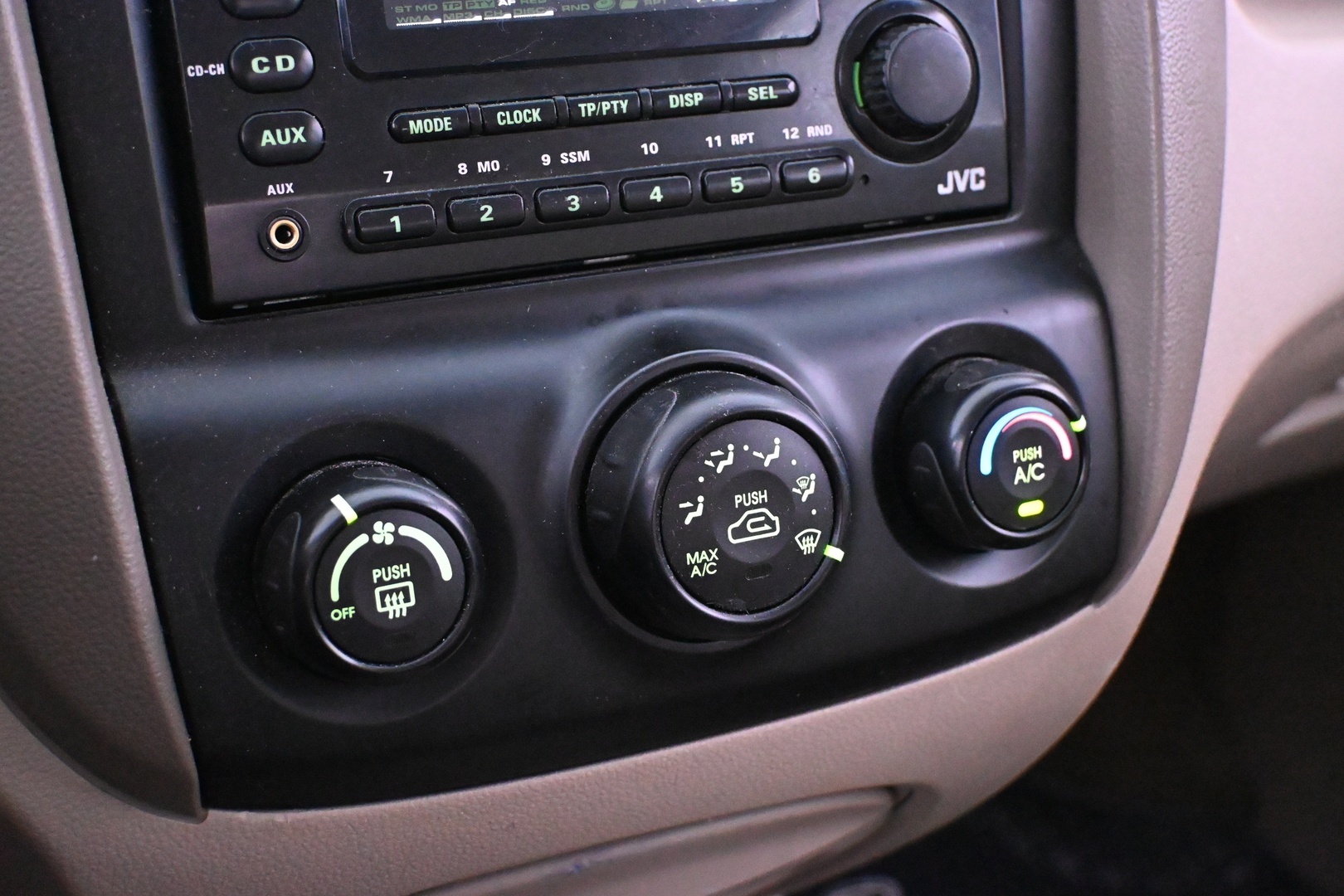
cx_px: 672
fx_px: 1848
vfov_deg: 27.3
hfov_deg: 40.0
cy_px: 448
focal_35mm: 50
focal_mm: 33
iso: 12800
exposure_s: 1/50
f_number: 5
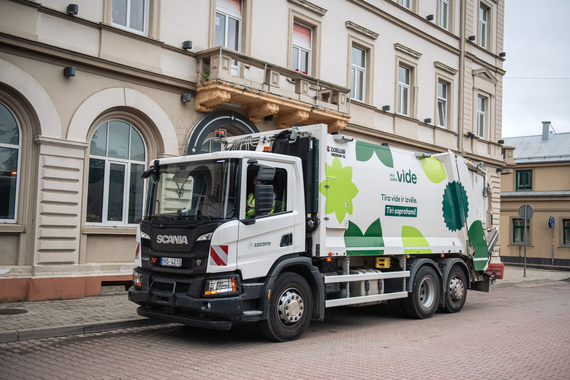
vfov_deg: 37.9
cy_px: 190
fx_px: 554
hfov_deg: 54.4
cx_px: 285
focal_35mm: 35
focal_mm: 35
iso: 640
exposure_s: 1/1600
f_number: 2.8
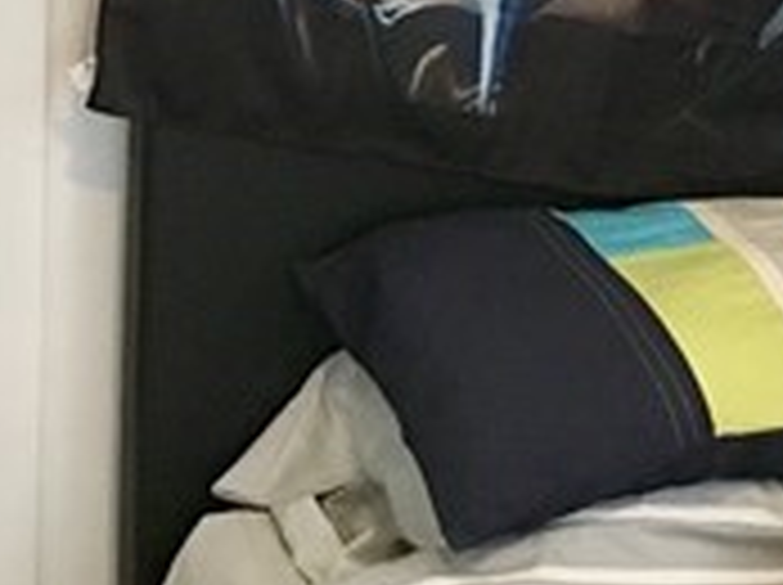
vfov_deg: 8.5
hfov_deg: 11.5
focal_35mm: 171
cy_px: -194
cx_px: -9
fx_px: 3863
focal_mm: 4.15
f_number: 2.2
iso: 200
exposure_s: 1/24
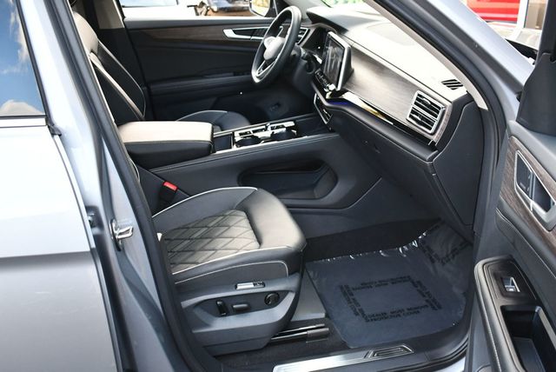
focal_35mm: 36
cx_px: 278
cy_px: 186
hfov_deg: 53.1
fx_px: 556
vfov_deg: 36.9
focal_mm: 18
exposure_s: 1/250
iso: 800
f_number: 3.5
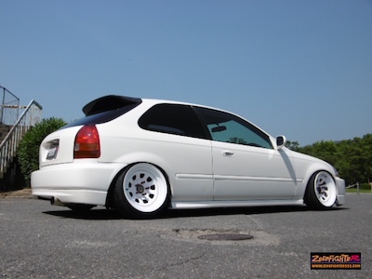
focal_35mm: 38
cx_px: 186
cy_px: 140
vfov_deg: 37.7
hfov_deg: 49.0
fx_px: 408
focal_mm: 6.8
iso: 100
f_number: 9.3
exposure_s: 1/250
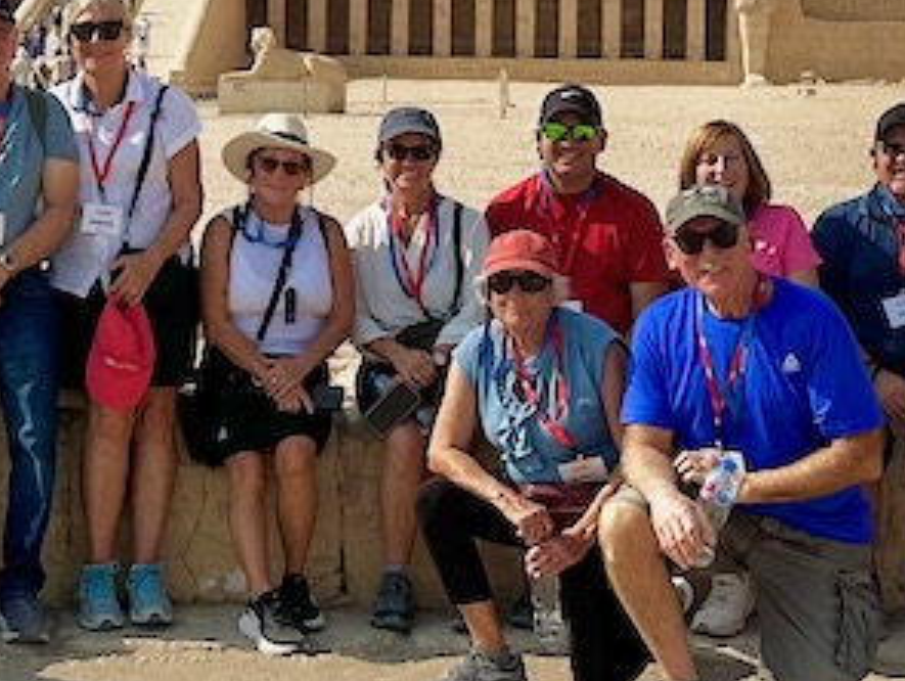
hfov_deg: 18.6
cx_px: 123
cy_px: 25
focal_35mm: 104
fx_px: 2722
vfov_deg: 14.1
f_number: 1.78
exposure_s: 1/6623
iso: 80
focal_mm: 6.86
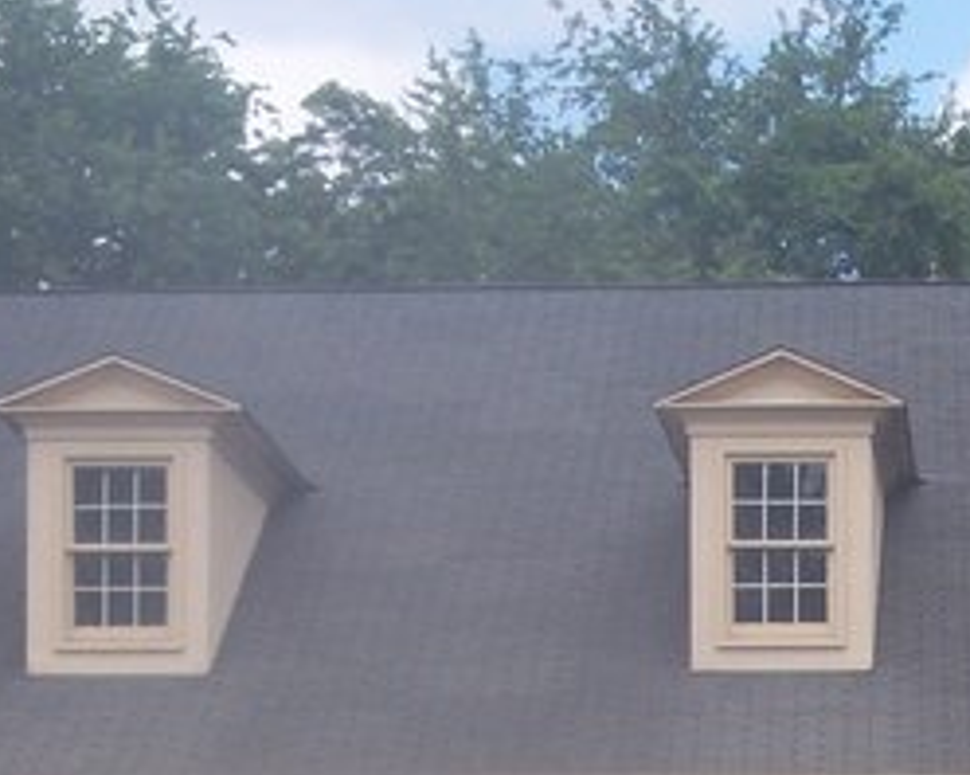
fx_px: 5881
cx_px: 763
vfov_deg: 7.4
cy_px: 1076
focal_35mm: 205
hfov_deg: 9.4
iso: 100
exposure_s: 1/500
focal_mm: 13.3
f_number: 4.8
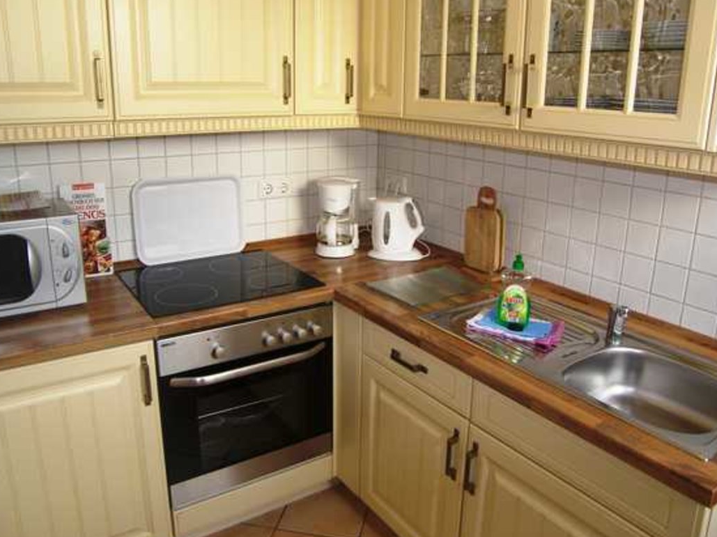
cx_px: 355
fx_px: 580
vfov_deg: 49.6
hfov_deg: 63.5
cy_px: 240
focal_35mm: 28
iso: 80
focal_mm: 5
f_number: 2.8
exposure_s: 1/30
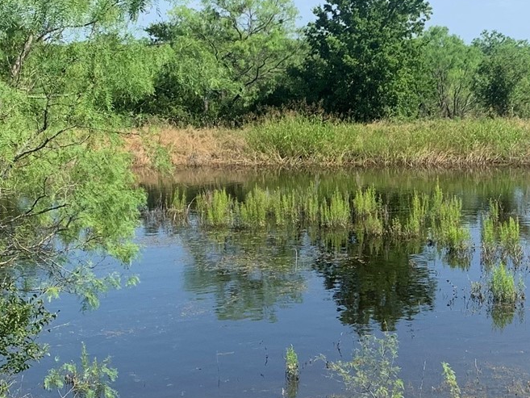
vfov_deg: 18.2
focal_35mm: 81
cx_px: 515
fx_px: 1240
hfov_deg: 23.2
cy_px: 259
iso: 25
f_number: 1.8
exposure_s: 1/1560
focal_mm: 4.25
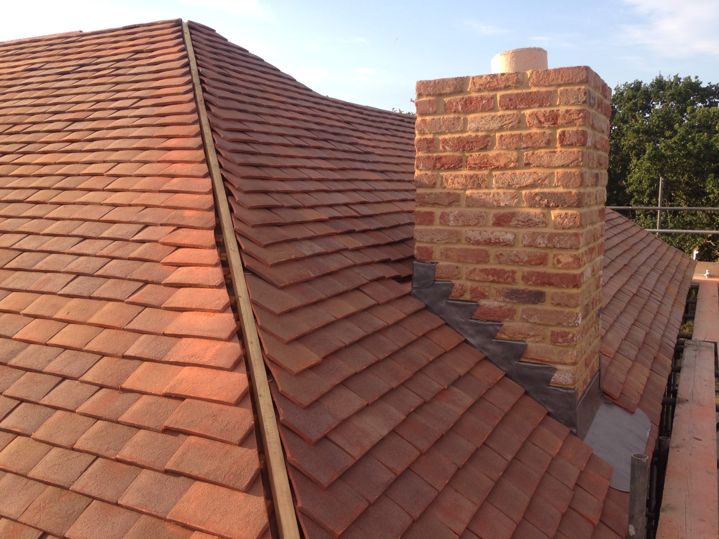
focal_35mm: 33
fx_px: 685
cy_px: 270
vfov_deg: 42.9
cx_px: 360
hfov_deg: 55.4
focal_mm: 4.12
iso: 50
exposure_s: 1/553
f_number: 2.4
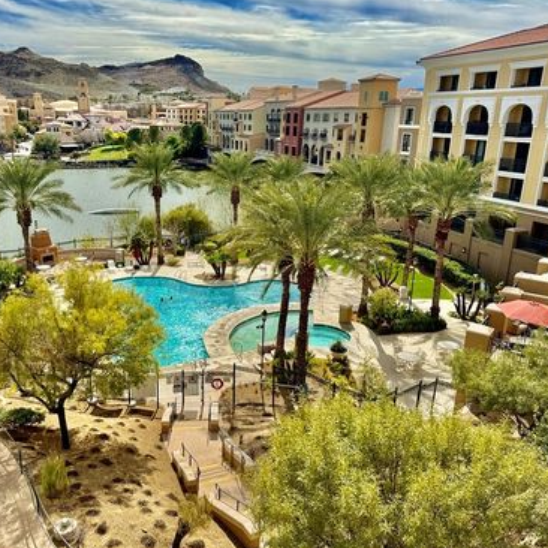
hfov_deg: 55.3
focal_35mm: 29
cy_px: 276
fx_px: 519
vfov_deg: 55.6
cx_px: 223
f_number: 1.78
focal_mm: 6.86
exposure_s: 1/5348
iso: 80
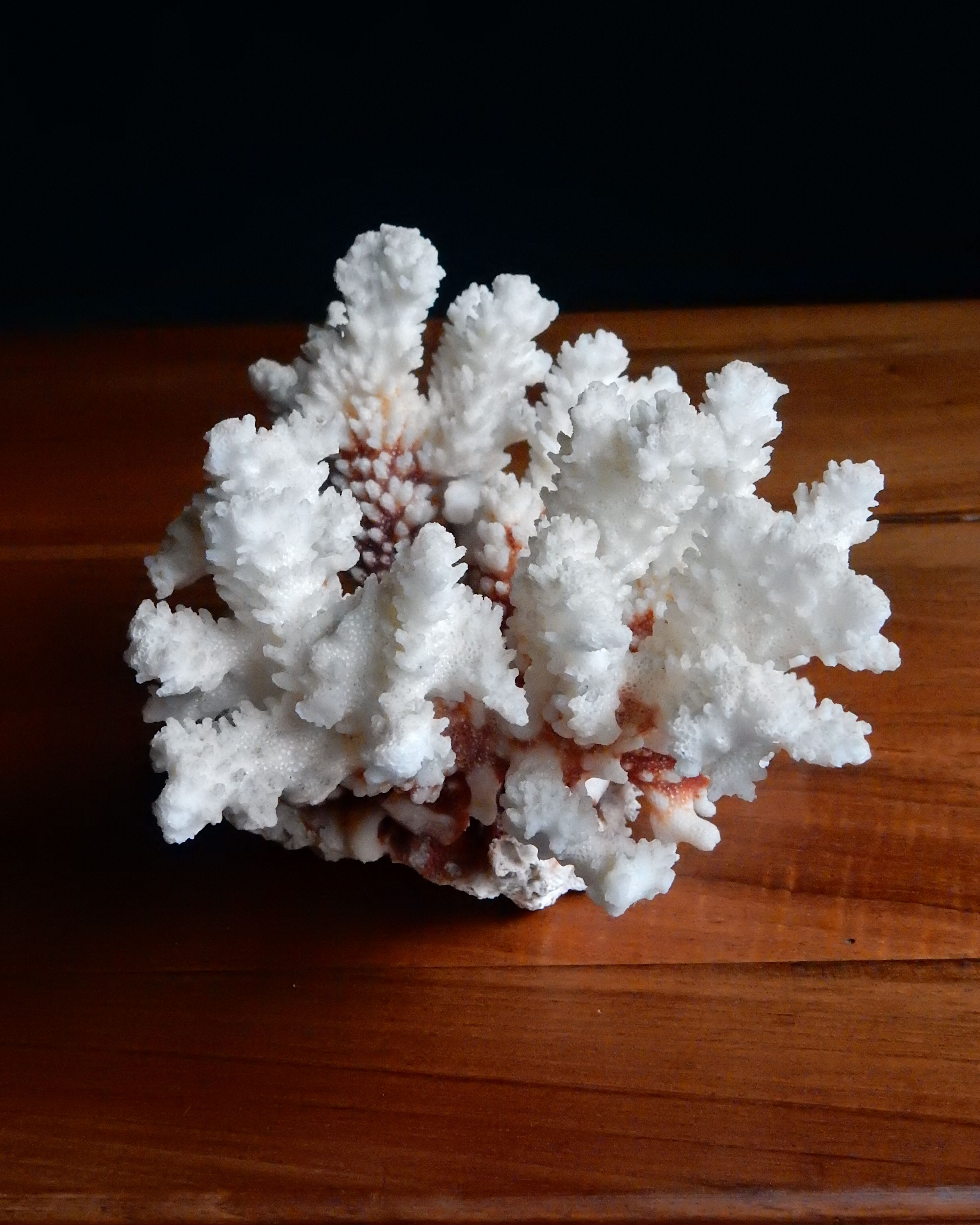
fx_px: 1632
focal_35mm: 45
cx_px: 491
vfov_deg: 41.2
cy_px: 598
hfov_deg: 33.4
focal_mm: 7.6
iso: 1600
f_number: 4.2
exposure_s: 1/60
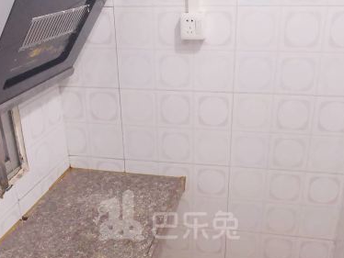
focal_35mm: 47
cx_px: 166
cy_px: 216
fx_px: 467
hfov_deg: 40.4
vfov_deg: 30.0
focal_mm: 2.35
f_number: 2.2
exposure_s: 1/33.3
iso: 640
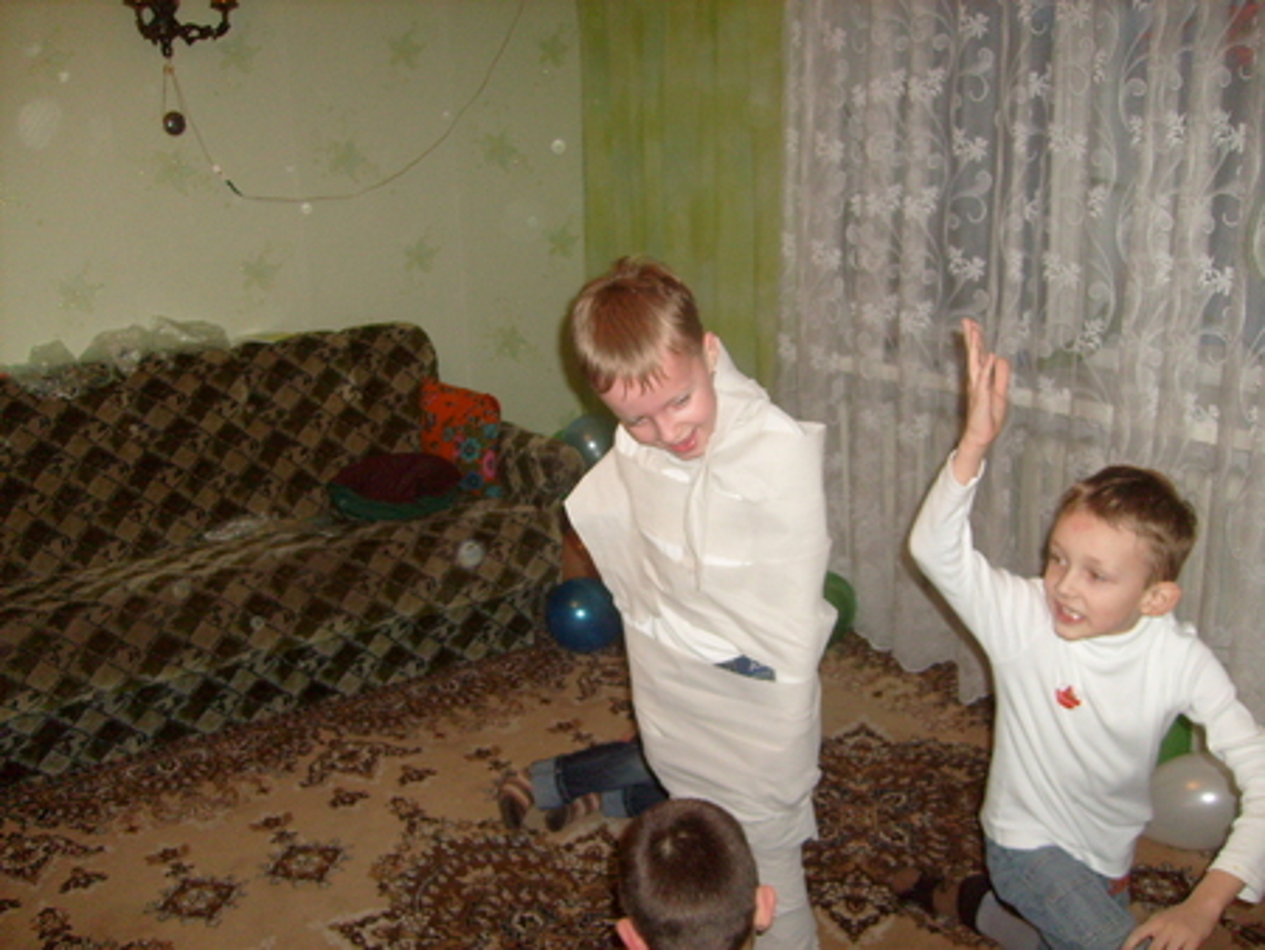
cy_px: 475
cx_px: 632
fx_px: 1280
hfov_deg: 52.6
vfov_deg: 40.7
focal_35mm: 35
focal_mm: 5.8
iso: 100
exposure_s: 1/45
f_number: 2.8
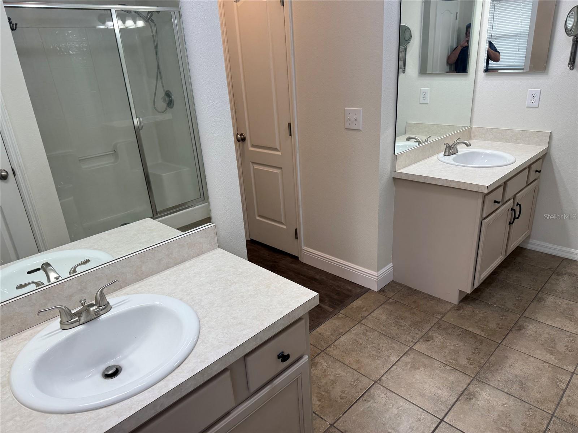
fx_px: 401
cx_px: 289
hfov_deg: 71.6
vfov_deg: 56.8
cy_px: 216
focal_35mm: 24
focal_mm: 6.76
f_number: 1.78
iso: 64
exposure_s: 1/120
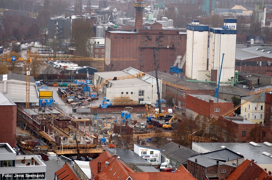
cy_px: 90
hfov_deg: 17.1
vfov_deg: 11.4
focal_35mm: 120
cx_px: 136
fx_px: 906
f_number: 5
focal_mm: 80
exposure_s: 1/200
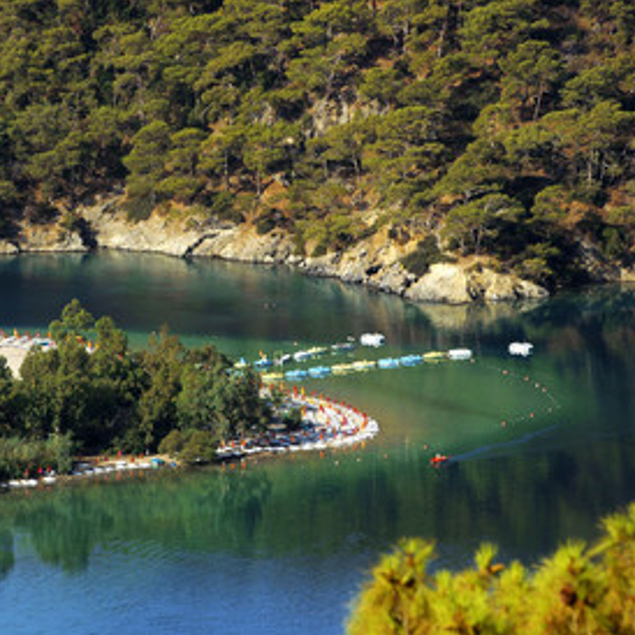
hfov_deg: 4.5
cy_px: 322
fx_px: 8115
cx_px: 263
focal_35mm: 391
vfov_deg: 4.5
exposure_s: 1/100
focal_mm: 200
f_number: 8
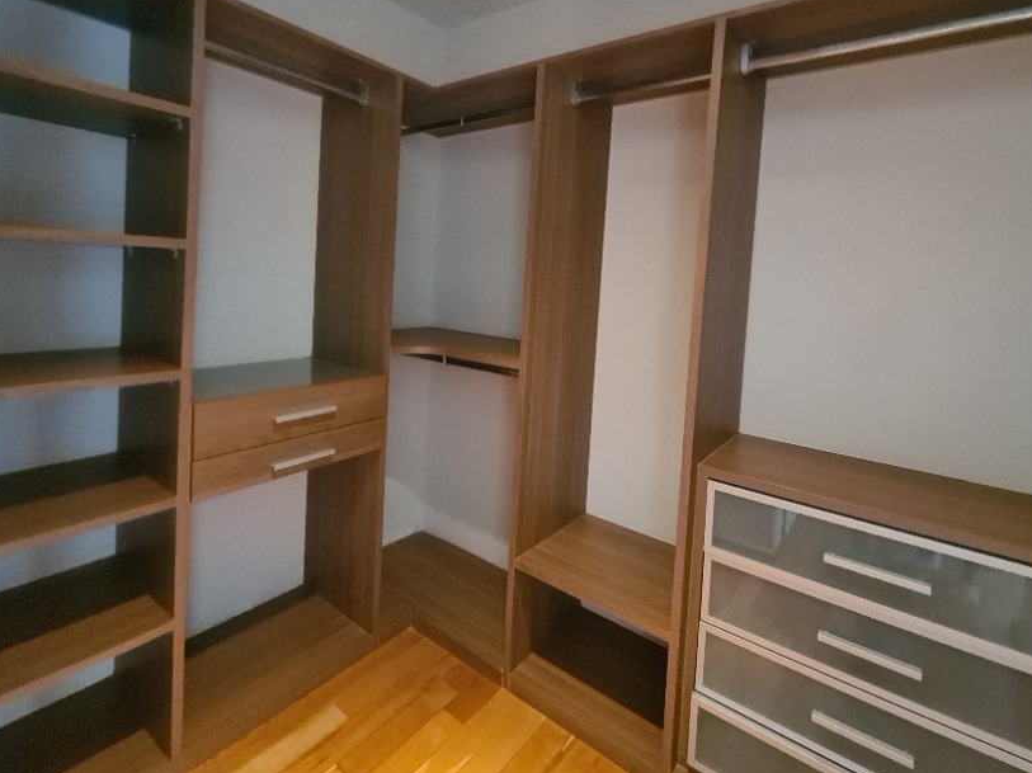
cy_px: 301
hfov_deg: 94.5
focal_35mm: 16
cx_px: 527
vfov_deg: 77.0
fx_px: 477
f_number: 2.2
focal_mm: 2.2
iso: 1000
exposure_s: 1/25
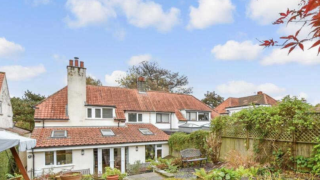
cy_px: 131
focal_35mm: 20
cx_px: 177
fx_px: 170
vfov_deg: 53.8
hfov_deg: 86.3
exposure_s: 1/25
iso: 160
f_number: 6.3
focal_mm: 10
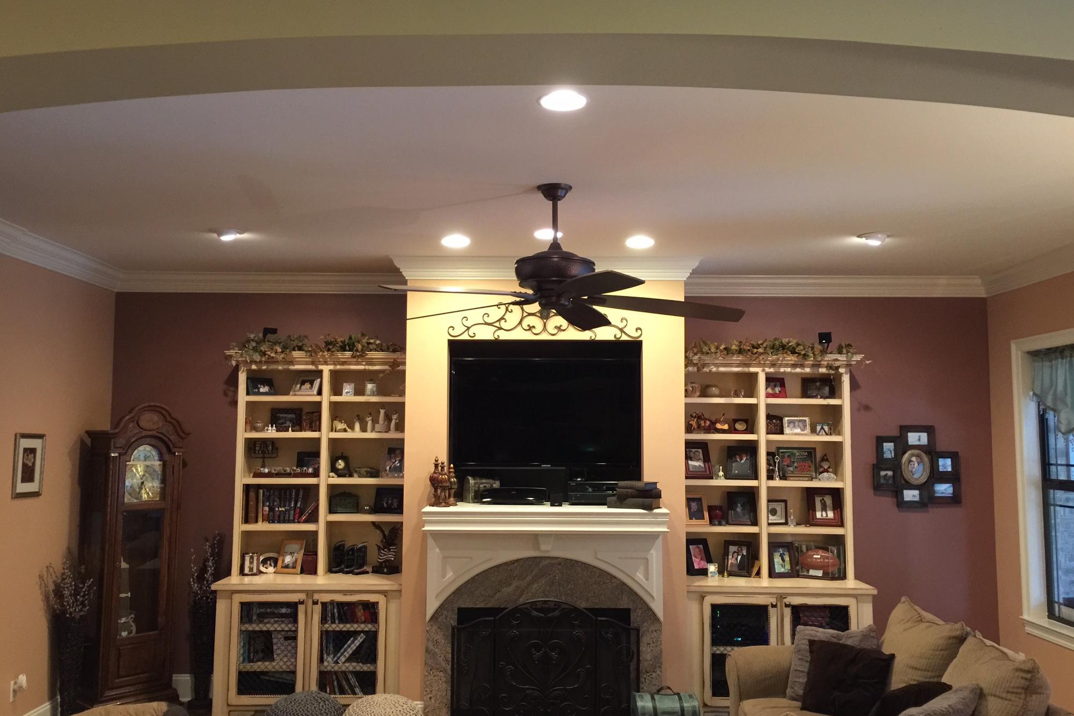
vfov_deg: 42.3
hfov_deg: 60.3
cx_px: 533
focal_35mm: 31
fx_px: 925
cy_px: 362
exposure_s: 1/8
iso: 125
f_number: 2.2
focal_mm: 4.15
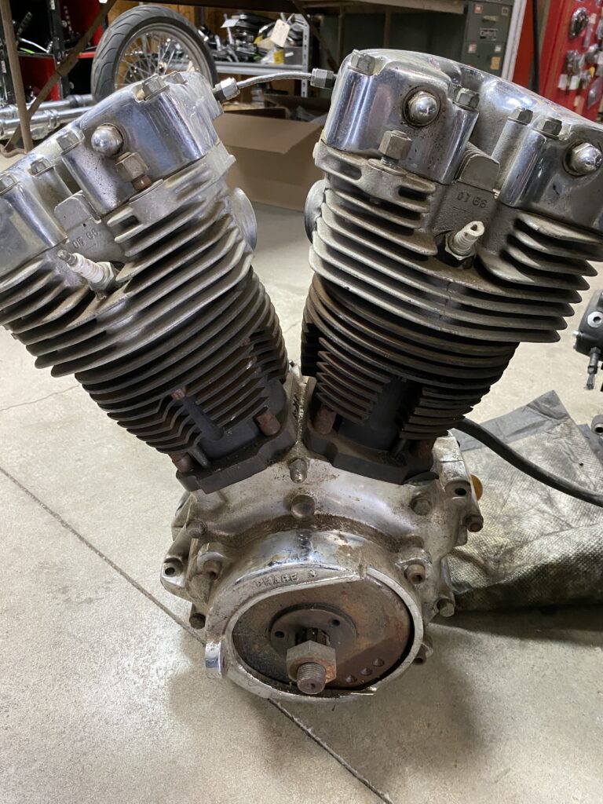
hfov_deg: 53.1
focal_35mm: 26
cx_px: 302
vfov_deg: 67.3
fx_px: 604
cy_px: 402
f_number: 1.8
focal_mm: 4.25
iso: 400
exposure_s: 1/60
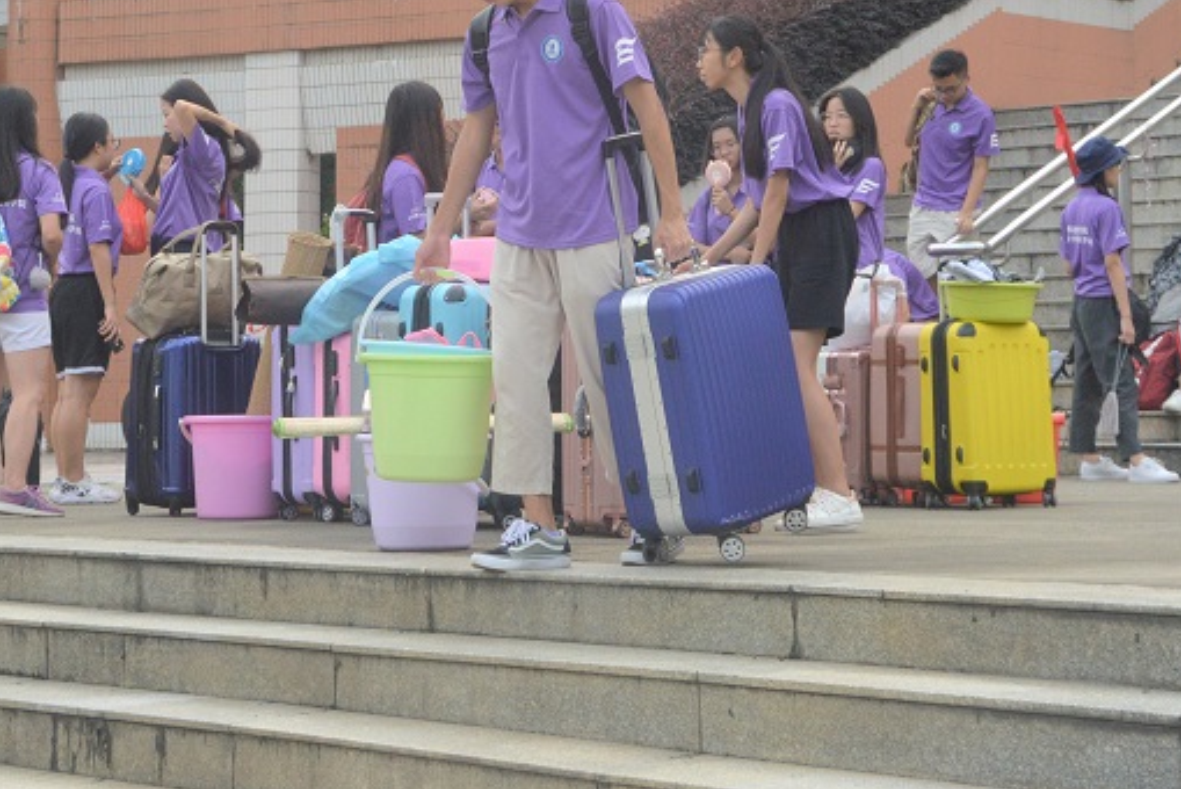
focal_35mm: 90
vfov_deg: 15.1
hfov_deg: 22.6
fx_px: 2954
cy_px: 167
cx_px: 582
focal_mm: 34
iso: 800
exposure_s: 1/1000
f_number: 6.3
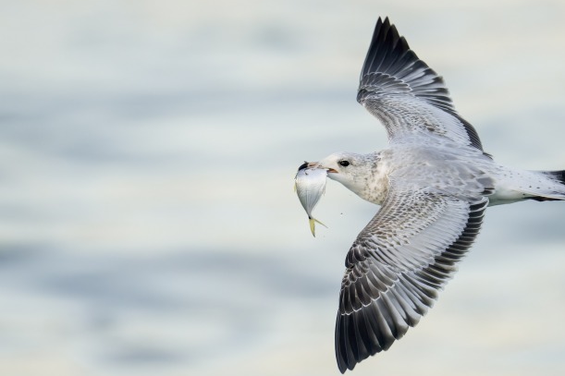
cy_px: 184
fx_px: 17258
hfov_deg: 1.9
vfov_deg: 1.2
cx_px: 340
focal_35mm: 1100
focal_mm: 840
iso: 6400
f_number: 5.6
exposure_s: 1/2000
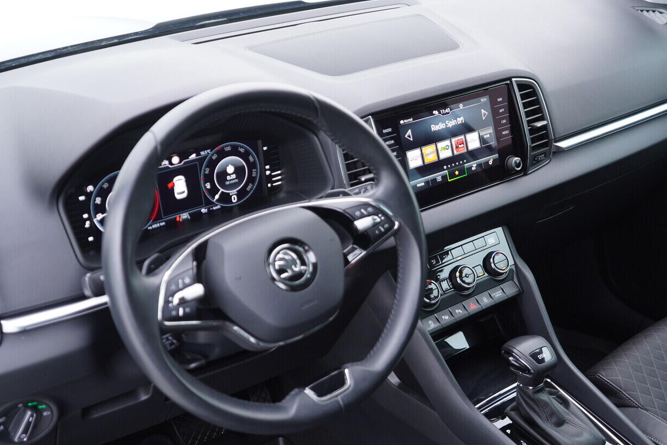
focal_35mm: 42
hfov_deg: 46.4
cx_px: 343
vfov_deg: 31.9
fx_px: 778
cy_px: 255
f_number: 2.8
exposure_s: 1/40
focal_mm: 24
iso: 320
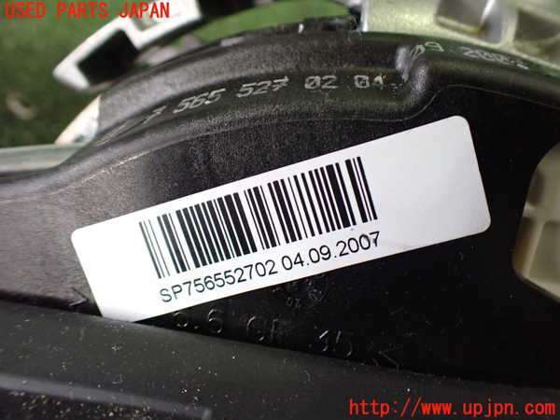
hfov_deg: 60.0
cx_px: 280
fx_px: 485
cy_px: 210
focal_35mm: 30
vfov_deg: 46.8
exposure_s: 1/125
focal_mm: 5.4
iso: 800
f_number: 2.3
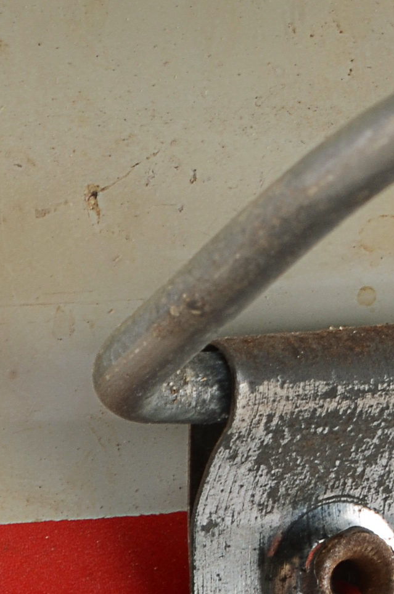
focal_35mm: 422
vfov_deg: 4.9
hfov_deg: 3.2
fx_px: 6947
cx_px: 839
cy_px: 382
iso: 100
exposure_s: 1/80
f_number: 13
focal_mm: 55
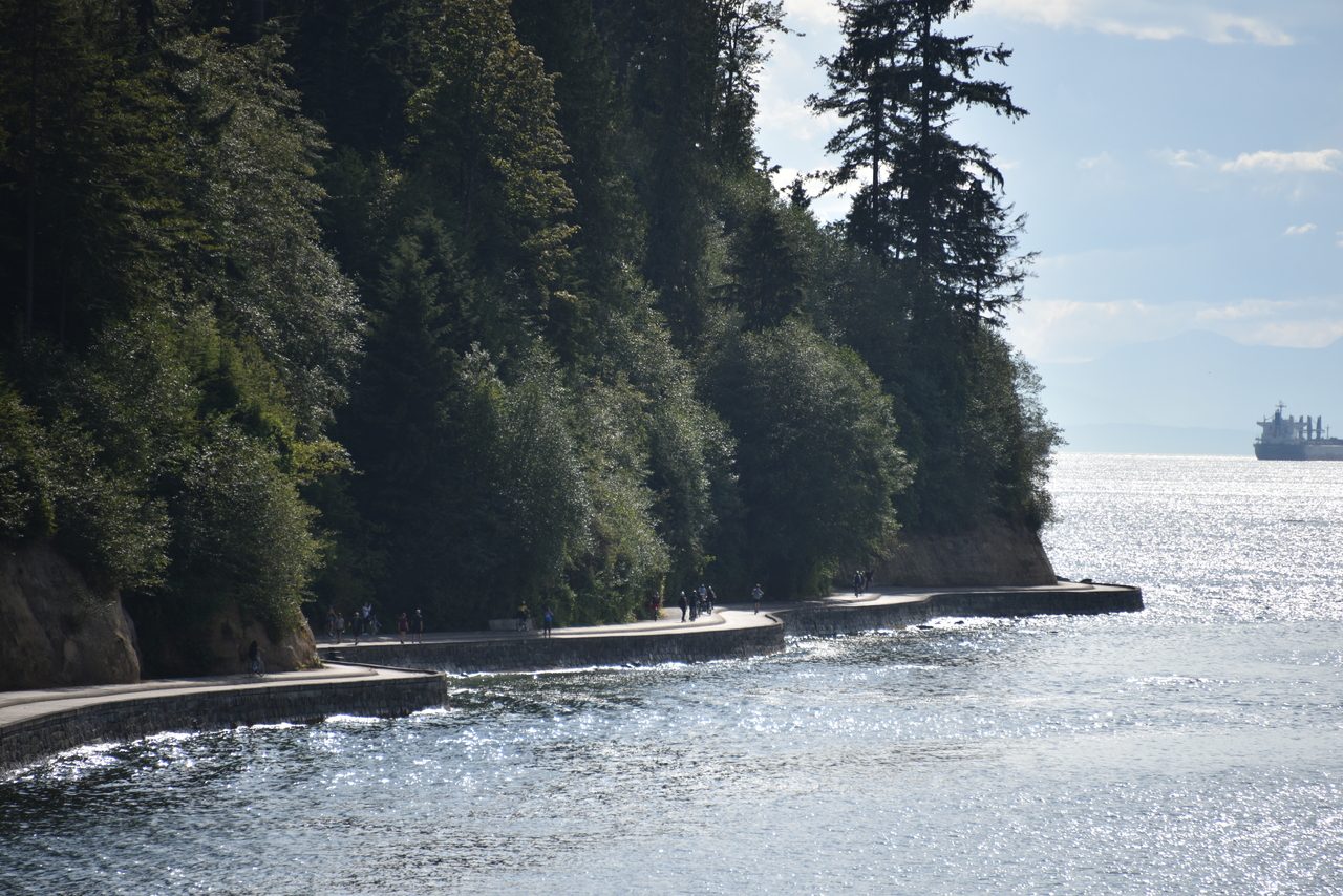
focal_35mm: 300
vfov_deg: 4.6
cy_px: 448
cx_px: 672
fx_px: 11193
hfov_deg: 6.9
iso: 110
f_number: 5.6
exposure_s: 1/640
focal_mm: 300
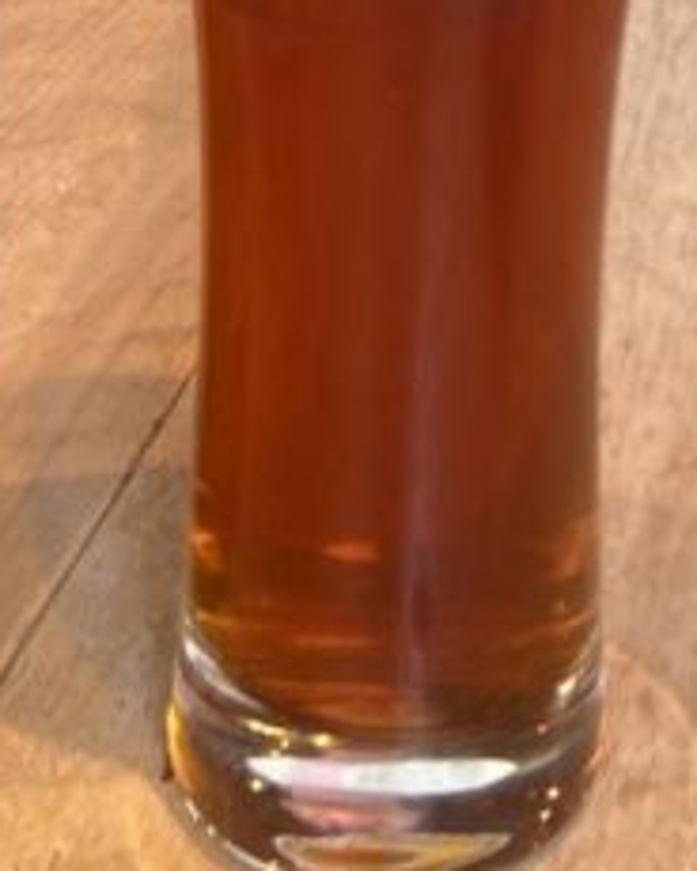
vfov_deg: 15.0
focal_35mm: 113
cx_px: 504
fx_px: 2914
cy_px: -648
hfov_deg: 13.6
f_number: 1.8
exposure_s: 1/100
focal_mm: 4.25
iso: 80
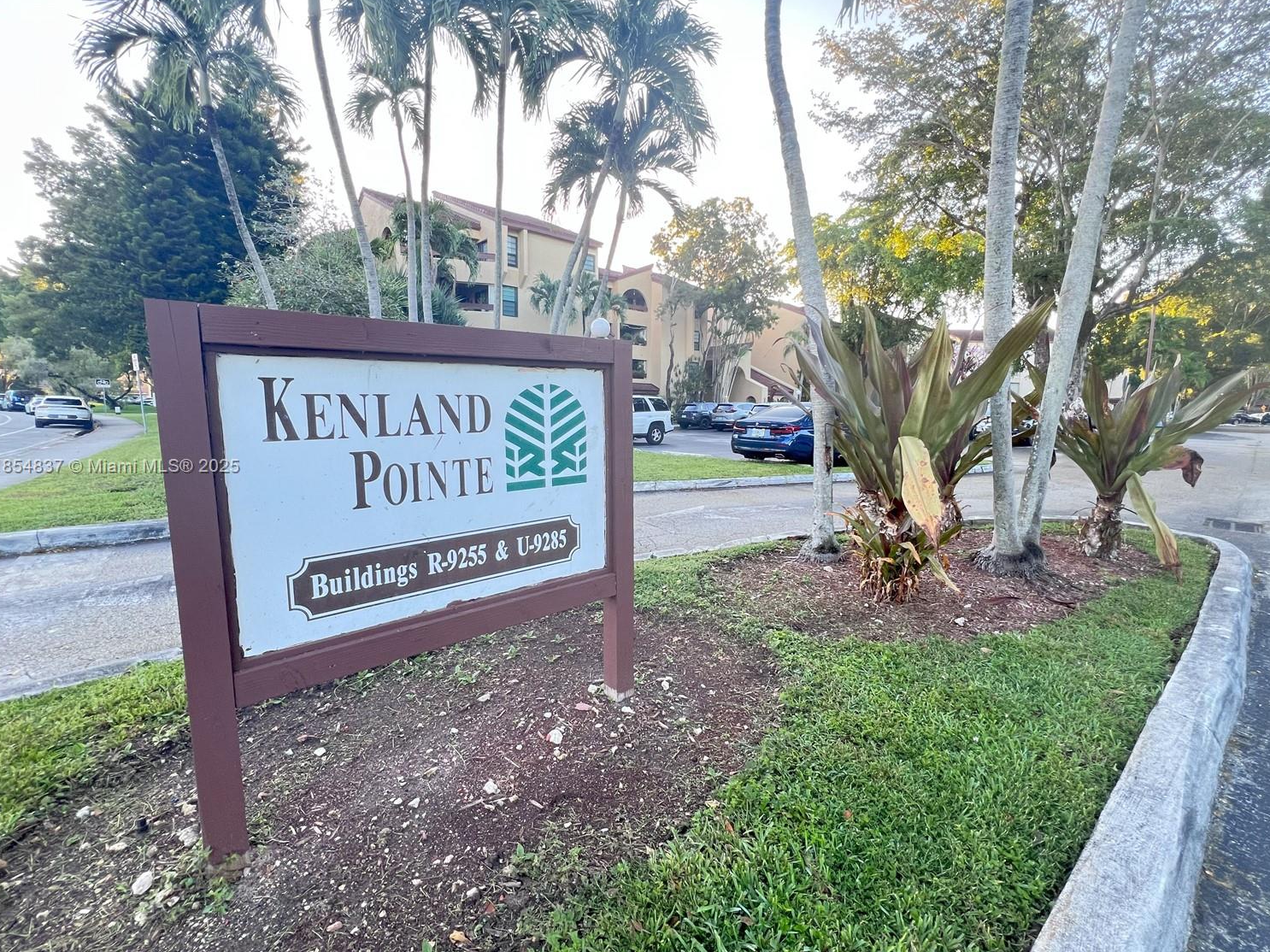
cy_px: 467
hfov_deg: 102.1
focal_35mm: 14
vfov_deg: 85.6
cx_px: 650
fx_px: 514
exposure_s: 1/99
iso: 125
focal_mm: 1.57
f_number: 1.8
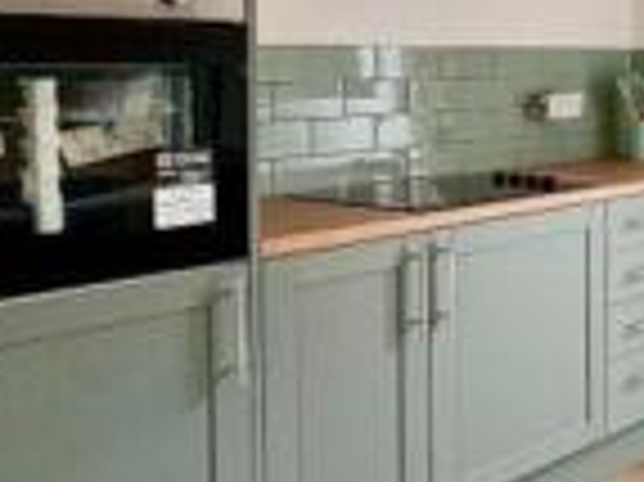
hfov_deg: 24.9
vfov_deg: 25.2
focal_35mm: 57
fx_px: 1060
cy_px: 101
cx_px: 993
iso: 50
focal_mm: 2.22
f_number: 2.2
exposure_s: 1/109
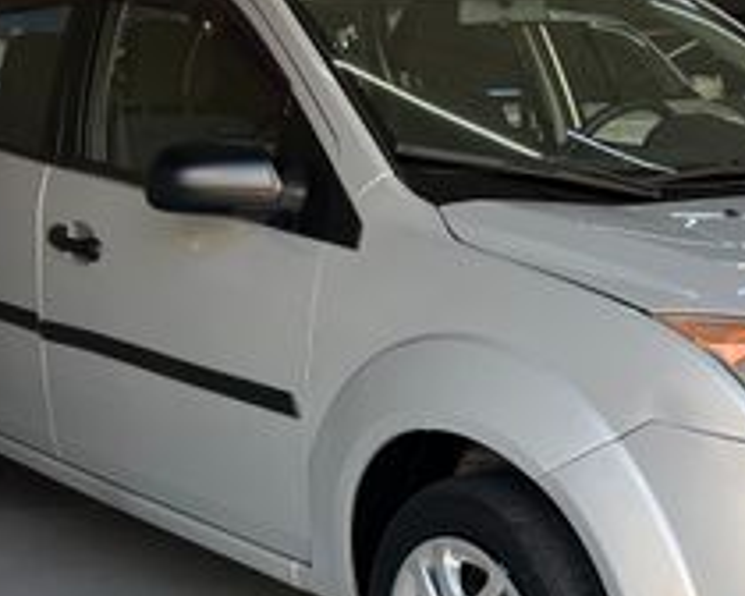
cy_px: 383
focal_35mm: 57
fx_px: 1257
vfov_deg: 26.6
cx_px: 550
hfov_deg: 32.5
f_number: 1.5
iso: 40
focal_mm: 5.7
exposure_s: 1/218
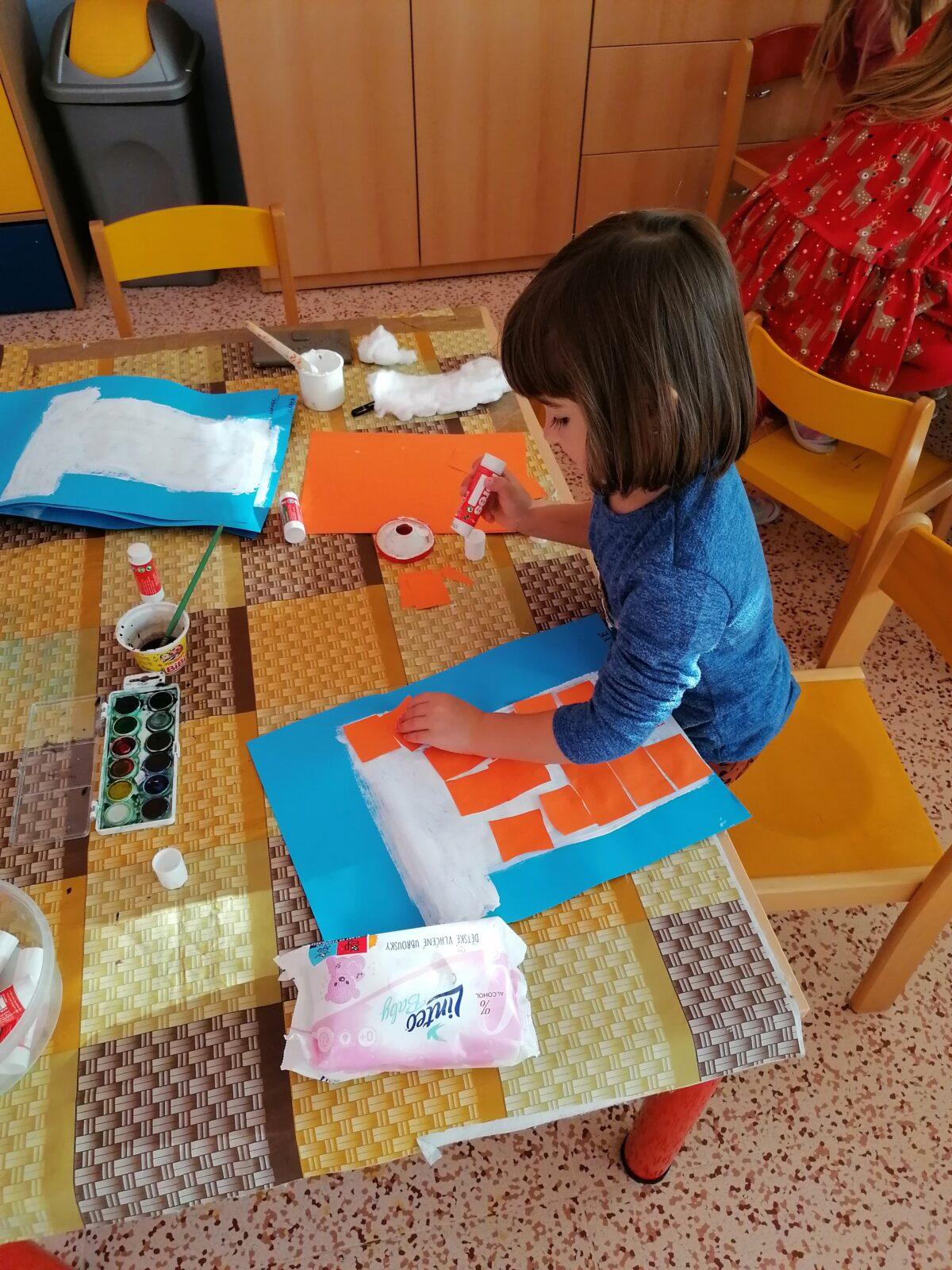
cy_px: 635
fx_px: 990
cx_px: 476
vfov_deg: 65.3
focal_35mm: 27
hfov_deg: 51.4
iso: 250
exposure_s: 1/100
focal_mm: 4.75
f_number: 1.8
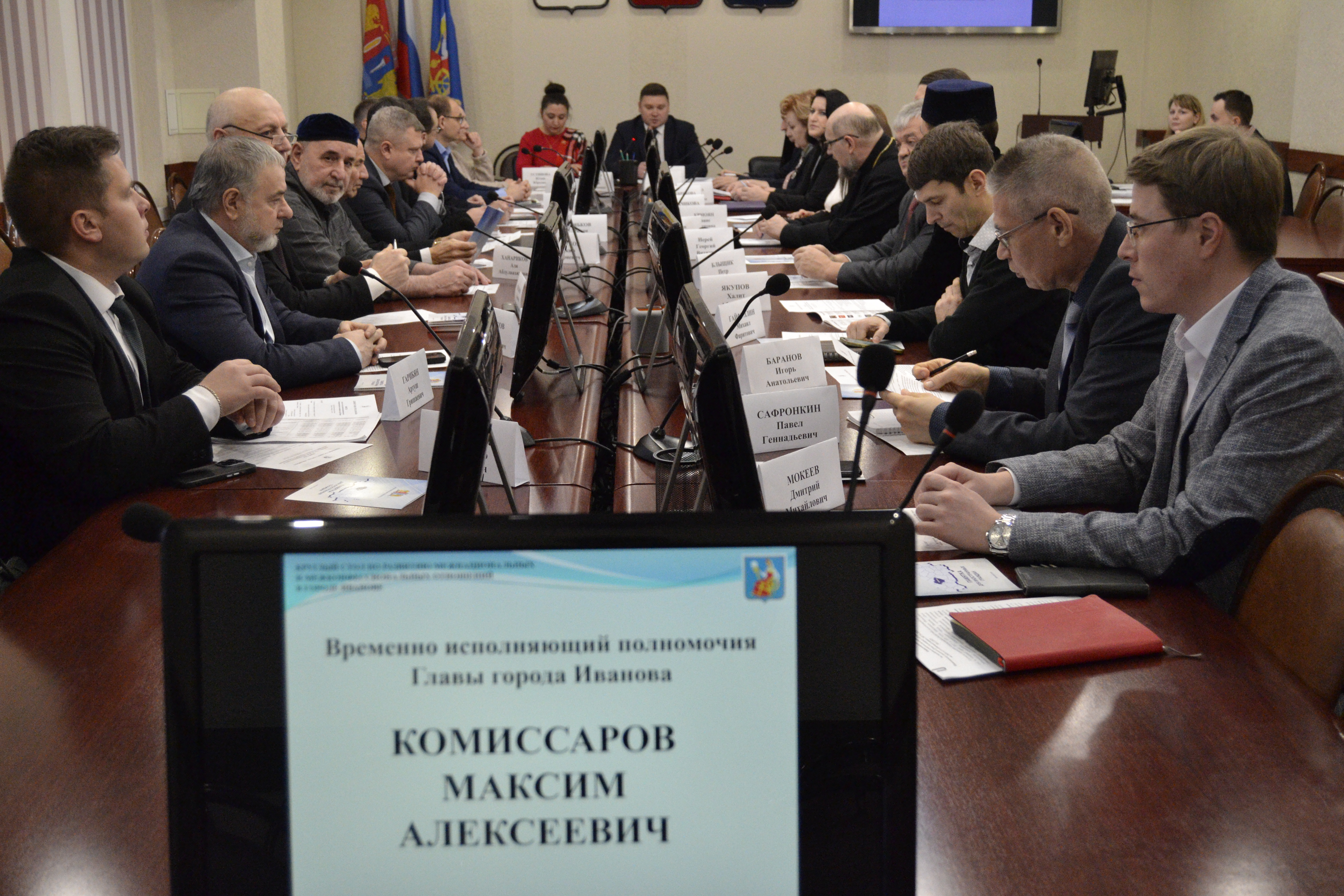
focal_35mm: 39
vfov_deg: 34.2
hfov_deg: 49.6
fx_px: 1456
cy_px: 448
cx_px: 672
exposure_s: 1/320
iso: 3200
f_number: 4
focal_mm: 26
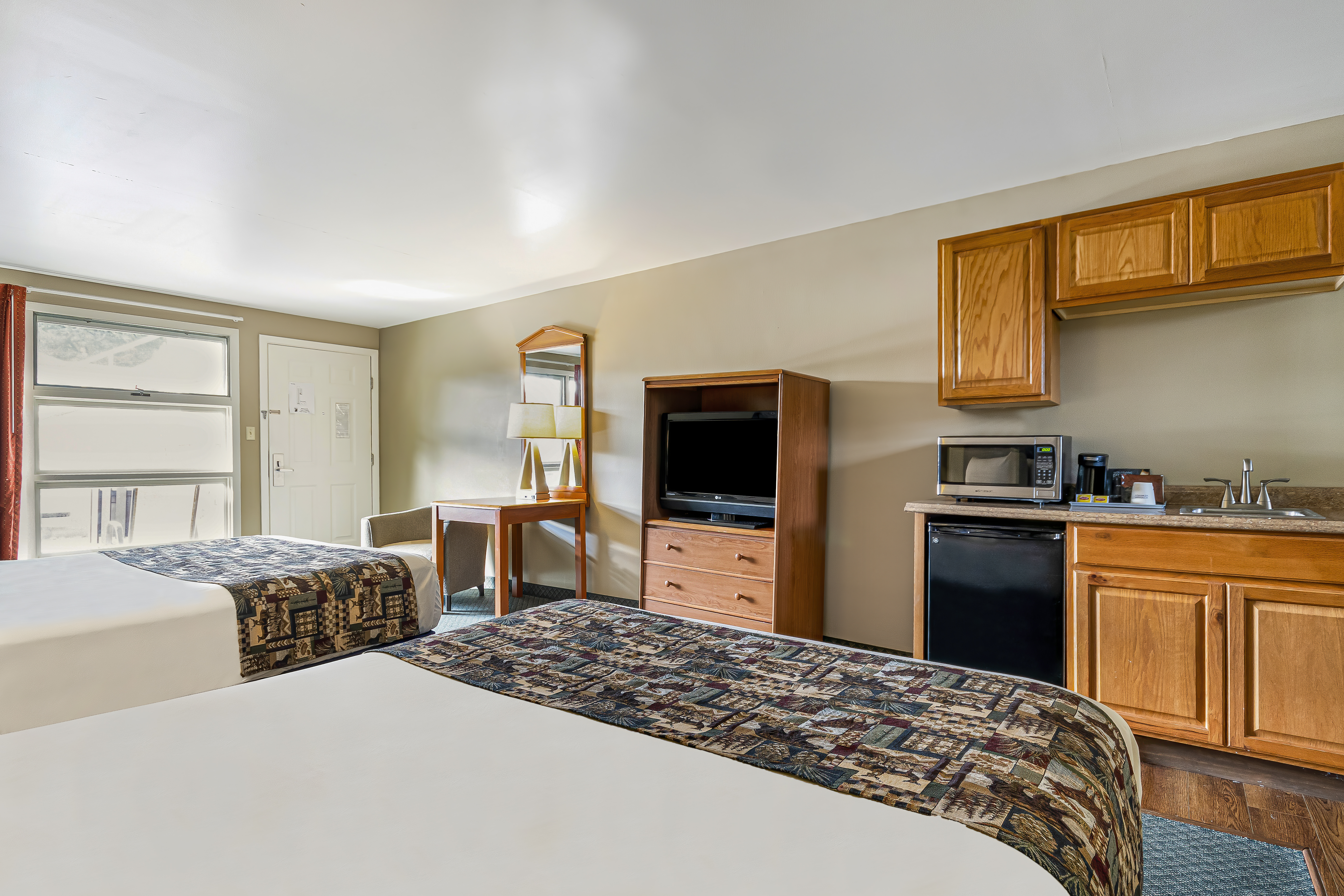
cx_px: 672
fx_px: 644
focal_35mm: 17
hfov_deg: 92.4
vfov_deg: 69.7
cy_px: 448
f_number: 9
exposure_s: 1/1.67
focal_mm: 11.5
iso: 400
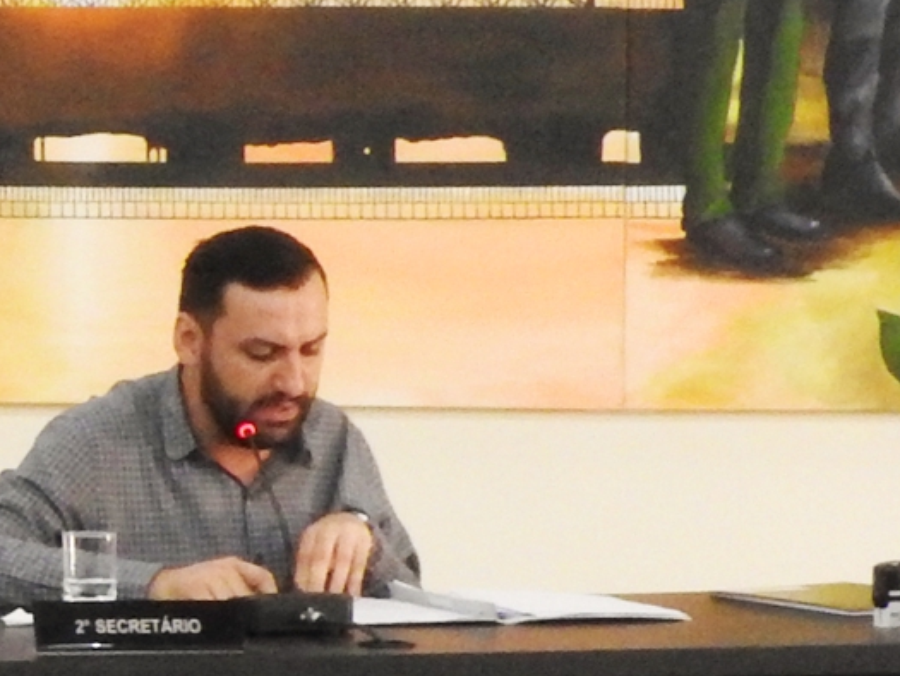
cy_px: 432
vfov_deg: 5.5
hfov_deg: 7.0
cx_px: -1099
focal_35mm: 270
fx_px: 7021
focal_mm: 10.7
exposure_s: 1/6
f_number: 7.6
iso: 800
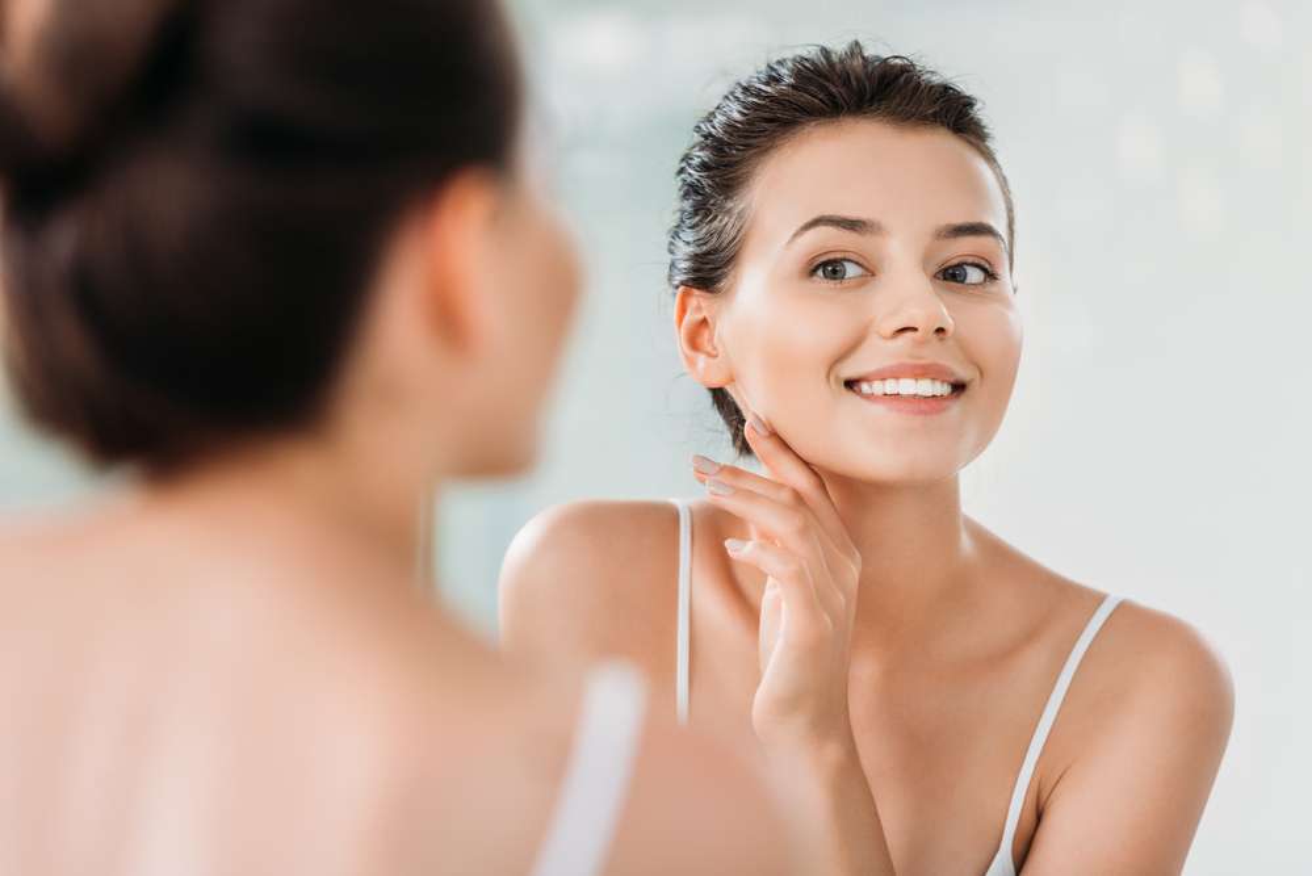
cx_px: 656
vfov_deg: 8.1
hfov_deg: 12.1
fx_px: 6198
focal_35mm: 170
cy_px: 438
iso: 125
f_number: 3.5
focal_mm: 170
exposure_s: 1/200
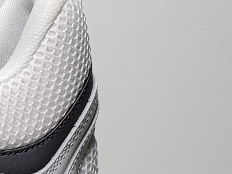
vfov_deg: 8.5
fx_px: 1106
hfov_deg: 10.4
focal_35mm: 165
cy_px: 366
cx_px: -317
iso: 50
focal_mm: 4.3
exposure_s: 1/152
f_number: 2.4
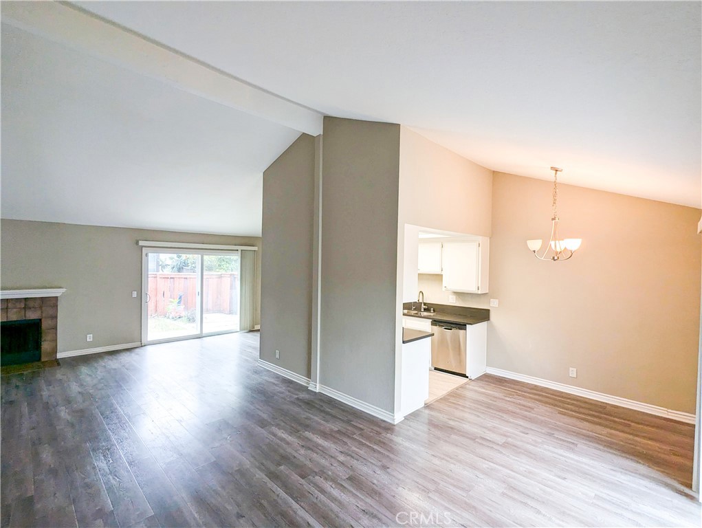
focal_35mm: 16
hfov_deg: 94.4
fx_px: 325
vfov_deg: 78.2
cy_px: 264
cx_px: 351
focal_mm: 2.35
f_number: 2.2
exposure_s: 1/60
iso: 61
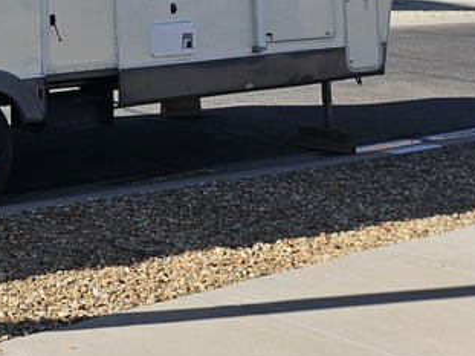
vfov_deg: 17.4
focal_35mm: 74
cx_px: -231
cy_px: -211
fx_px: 1015
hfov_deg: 22.0
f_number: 1.8
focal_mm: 5.4
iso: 32
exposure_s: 1/2000
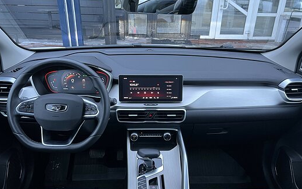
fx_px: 239
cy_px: 105
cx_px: 146
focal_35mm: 29
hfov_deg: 64.6
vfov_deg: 43.1
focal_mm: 5.7
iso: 160
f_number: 1.5
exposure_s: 1/60
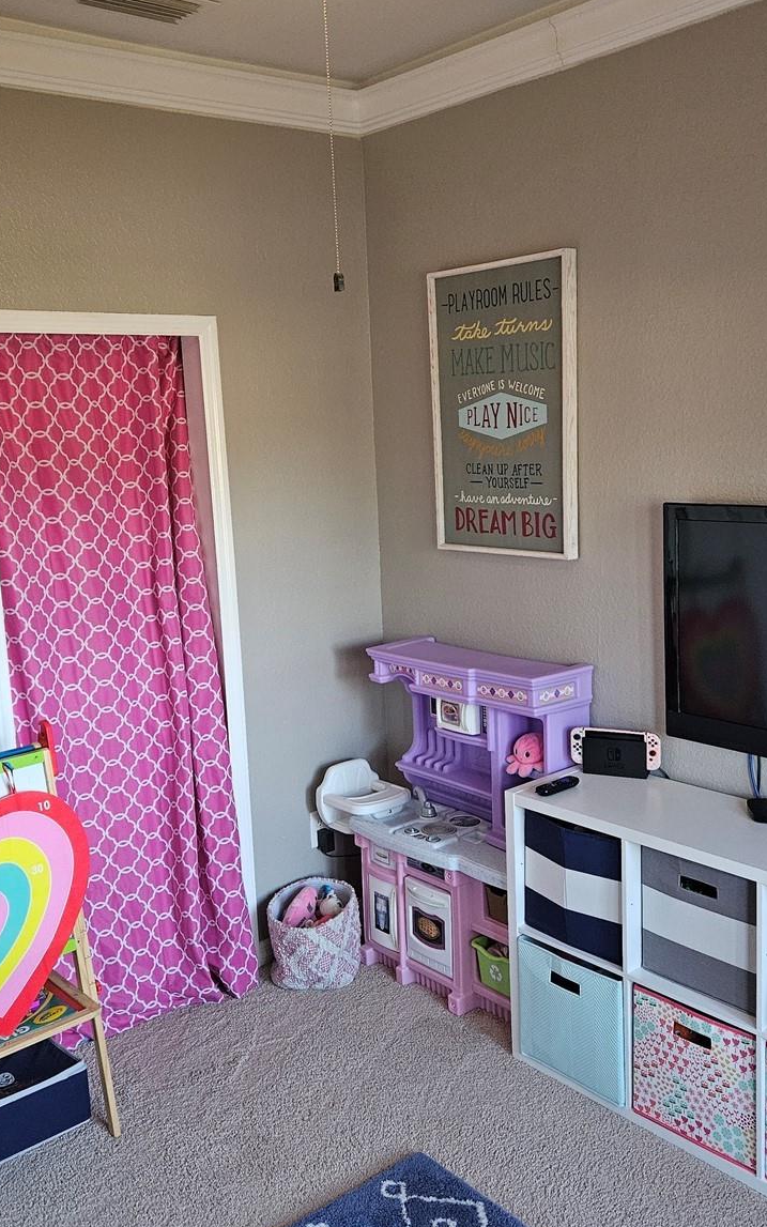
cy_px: 614
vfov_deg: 56.7
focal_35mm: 34
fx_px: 1137
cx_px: 343
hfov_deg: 37.2
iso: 640
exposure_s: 1/120
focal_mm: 5.4
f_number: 1.8
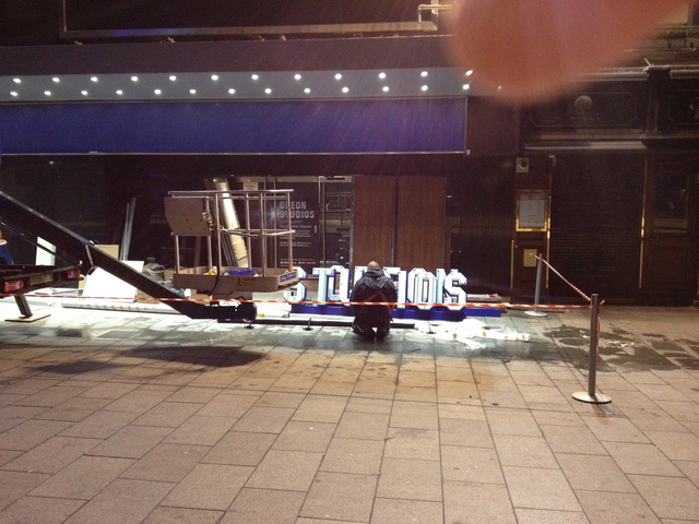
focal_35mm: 35
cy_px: 262
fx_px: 707
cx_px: 350
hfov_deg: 52.6
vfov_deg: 40.7
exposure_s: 1/20
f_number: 2.4
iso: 400
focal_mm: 4.28
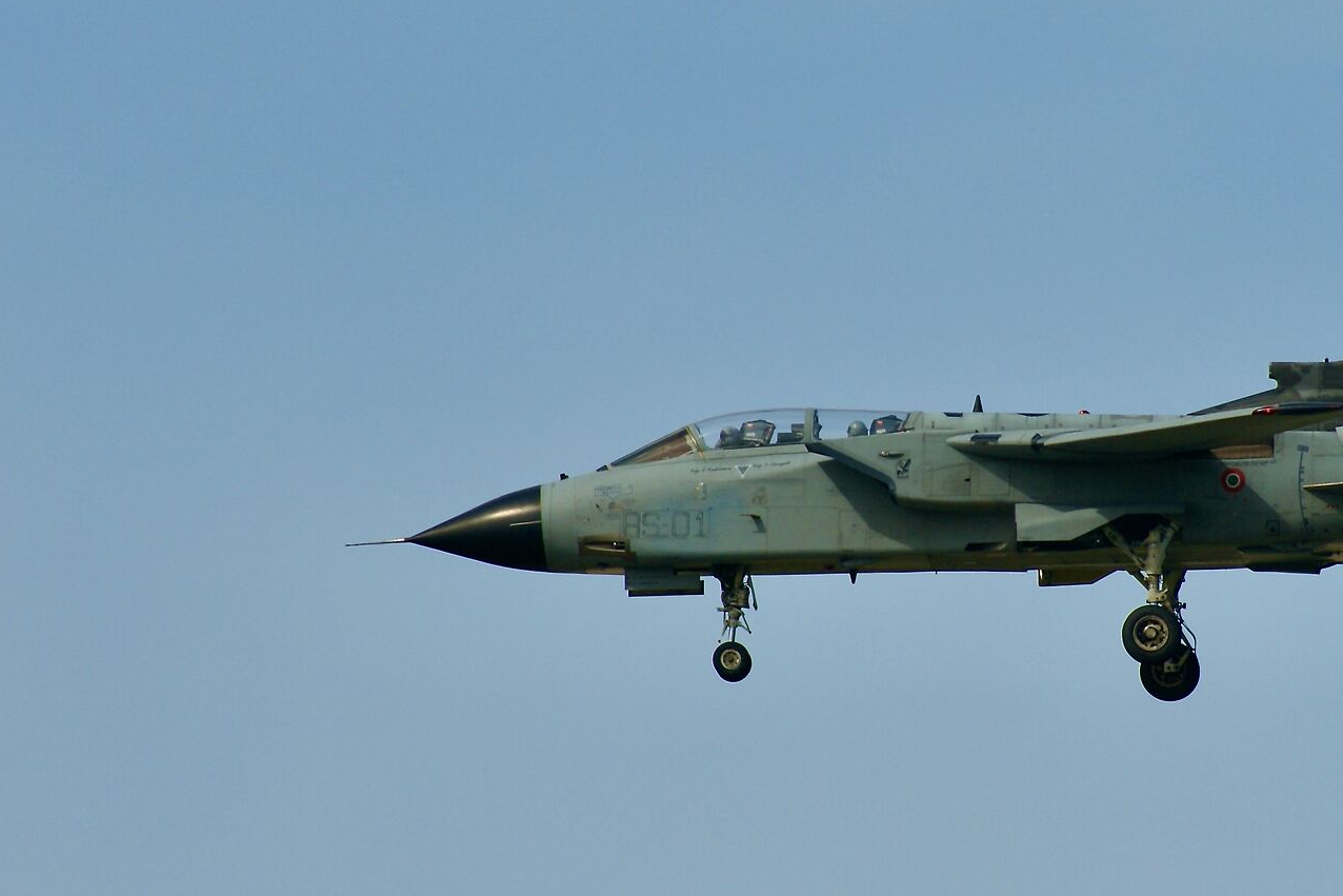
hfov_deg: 2.4
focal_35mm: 846
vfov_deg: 1.6
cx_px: 939
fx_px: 31562
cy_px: 410
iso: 100
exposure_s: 1/640
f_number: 7.1
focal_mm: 300
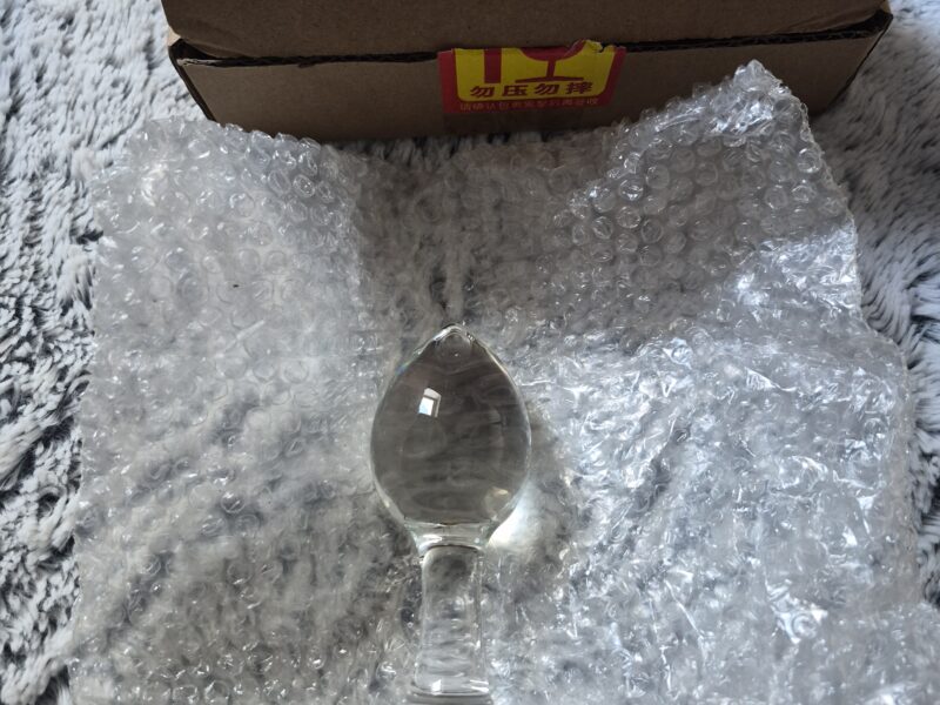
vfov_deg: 58.9
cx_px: 470
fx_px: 625
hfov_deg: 73.9
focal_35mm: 23
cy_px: 352
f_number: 1.8
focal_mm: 5.4
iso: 640
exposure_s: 1/100
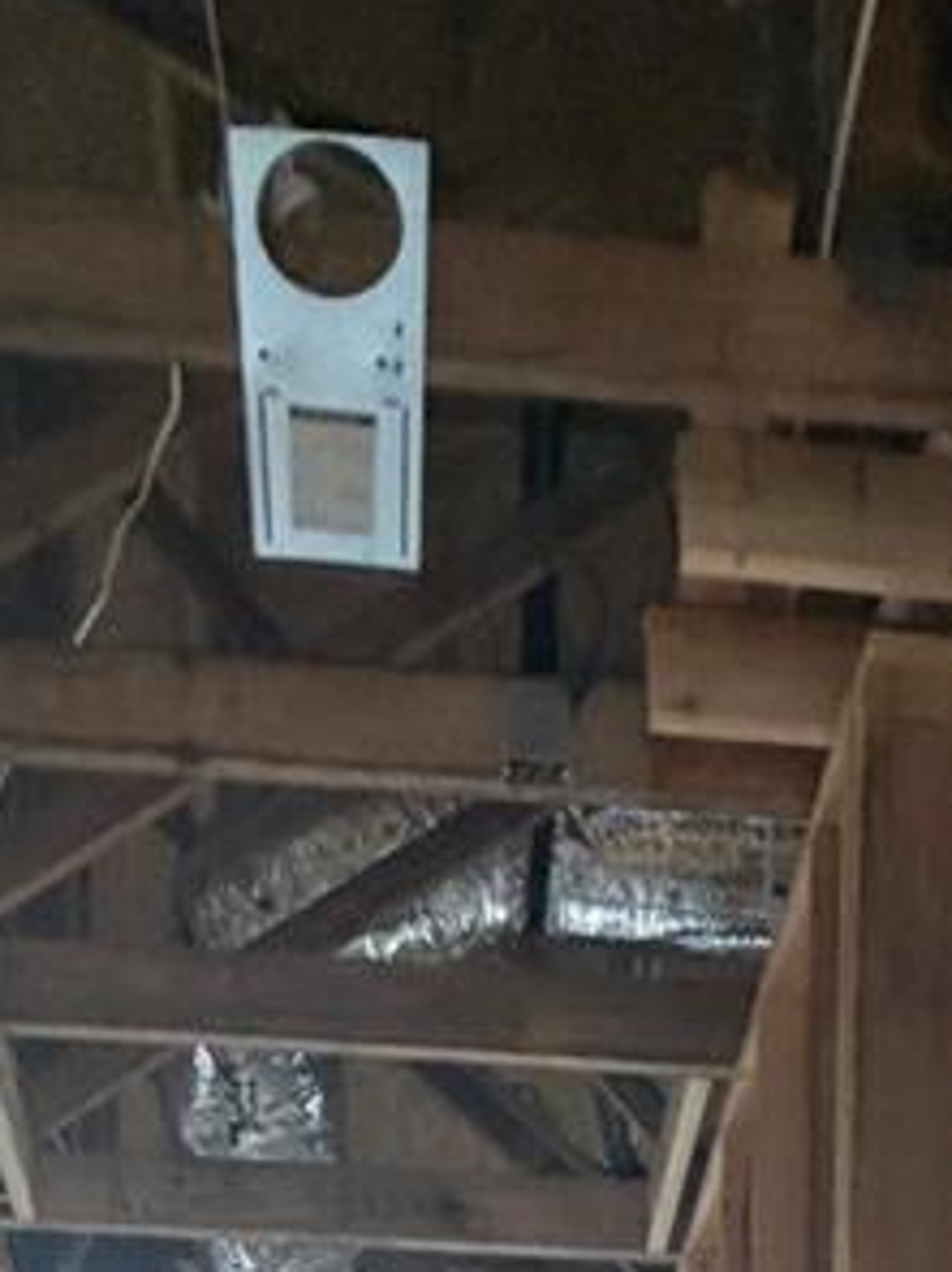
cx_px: 543
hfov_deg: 25.6
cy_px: 2501
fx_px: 2092
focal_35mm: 57
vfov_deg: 19.7
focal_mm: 2.22
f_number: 2.2
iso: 320
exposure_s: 1/66
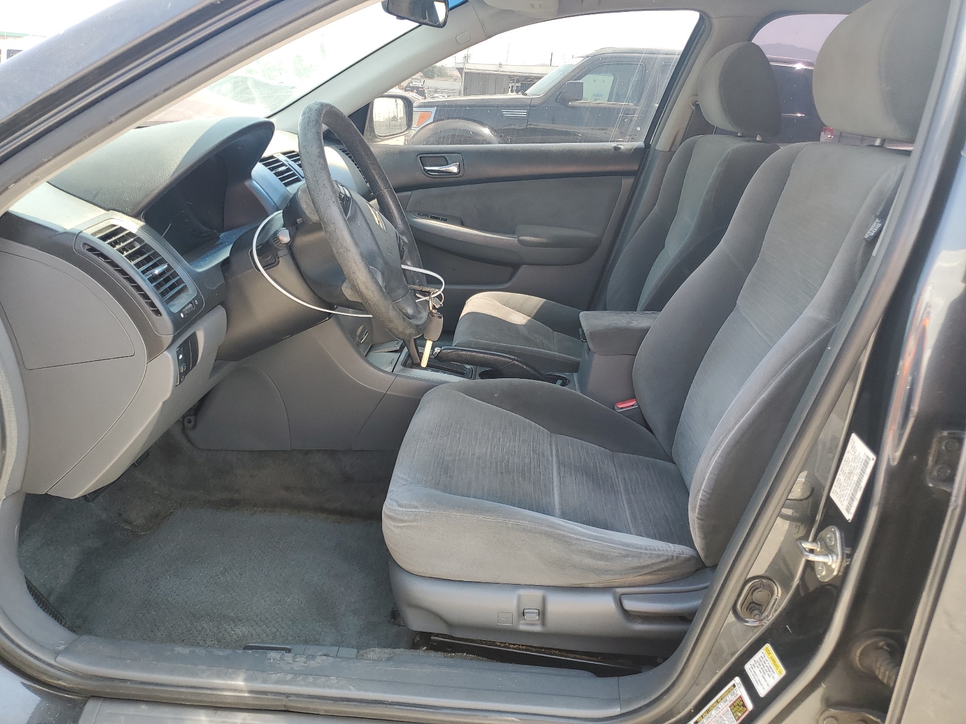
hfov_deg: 67.3
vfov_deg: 53.1
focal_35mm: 26
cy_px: 362
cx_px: 483
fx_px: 726
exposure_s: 1/204
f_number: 1.5
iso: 50
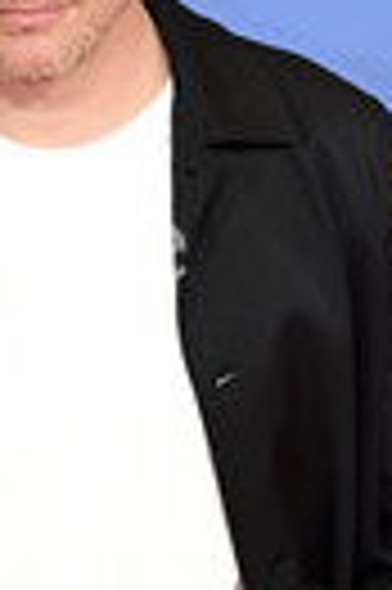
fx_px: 3750
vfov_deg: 9.0
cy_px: 482
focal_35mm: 229
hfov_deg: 6.0
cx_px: 86
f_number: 5
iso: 800
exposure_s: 1/200
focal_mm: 75
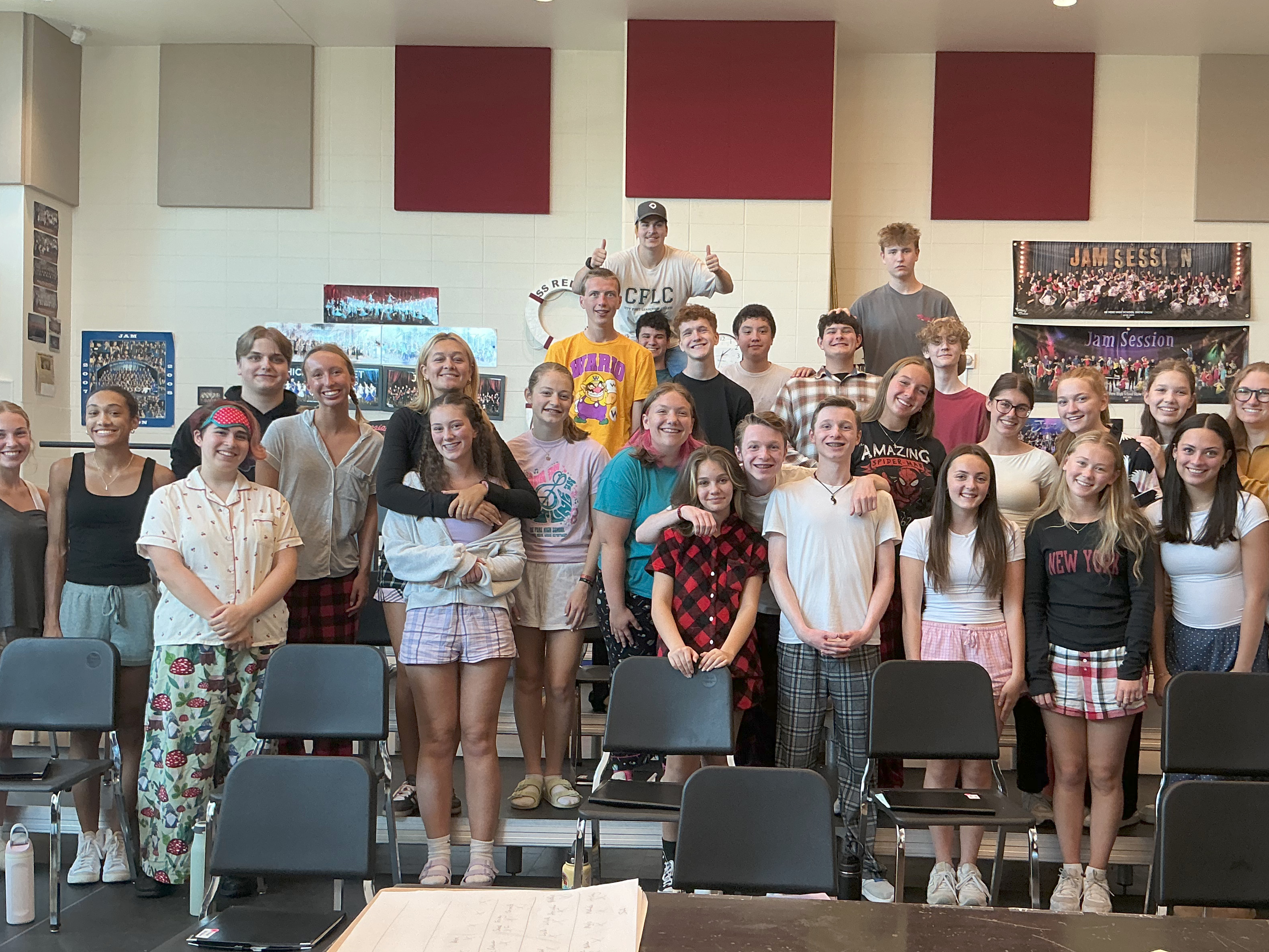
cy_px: 563
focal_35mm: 37
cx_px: 729
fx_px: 1356
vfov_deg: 38.5
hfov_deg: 50.0
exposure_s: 1/60
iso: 50
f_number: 1.8
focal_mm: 3
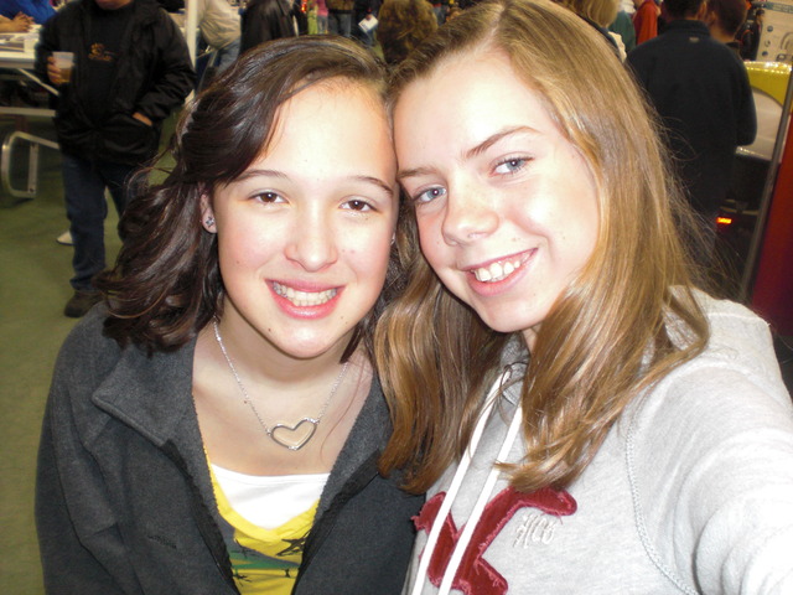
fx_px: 871
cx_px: 396
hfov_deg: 49.0
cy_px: 298
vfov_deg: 37.7
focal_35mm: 38
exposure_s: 1/60
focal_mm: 6.3
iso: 200
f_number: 3.1
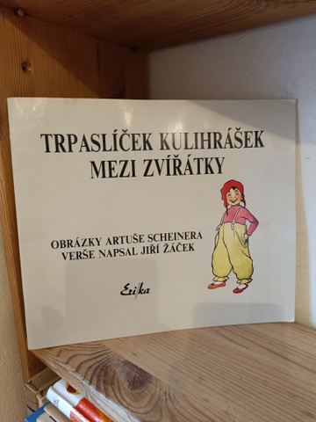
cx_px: 158
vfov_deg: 71.6
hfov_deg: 56.8
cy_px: 211
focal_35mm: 24
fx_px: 292
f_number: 1.88
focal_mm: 5.59
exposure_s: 1/25
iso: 2089
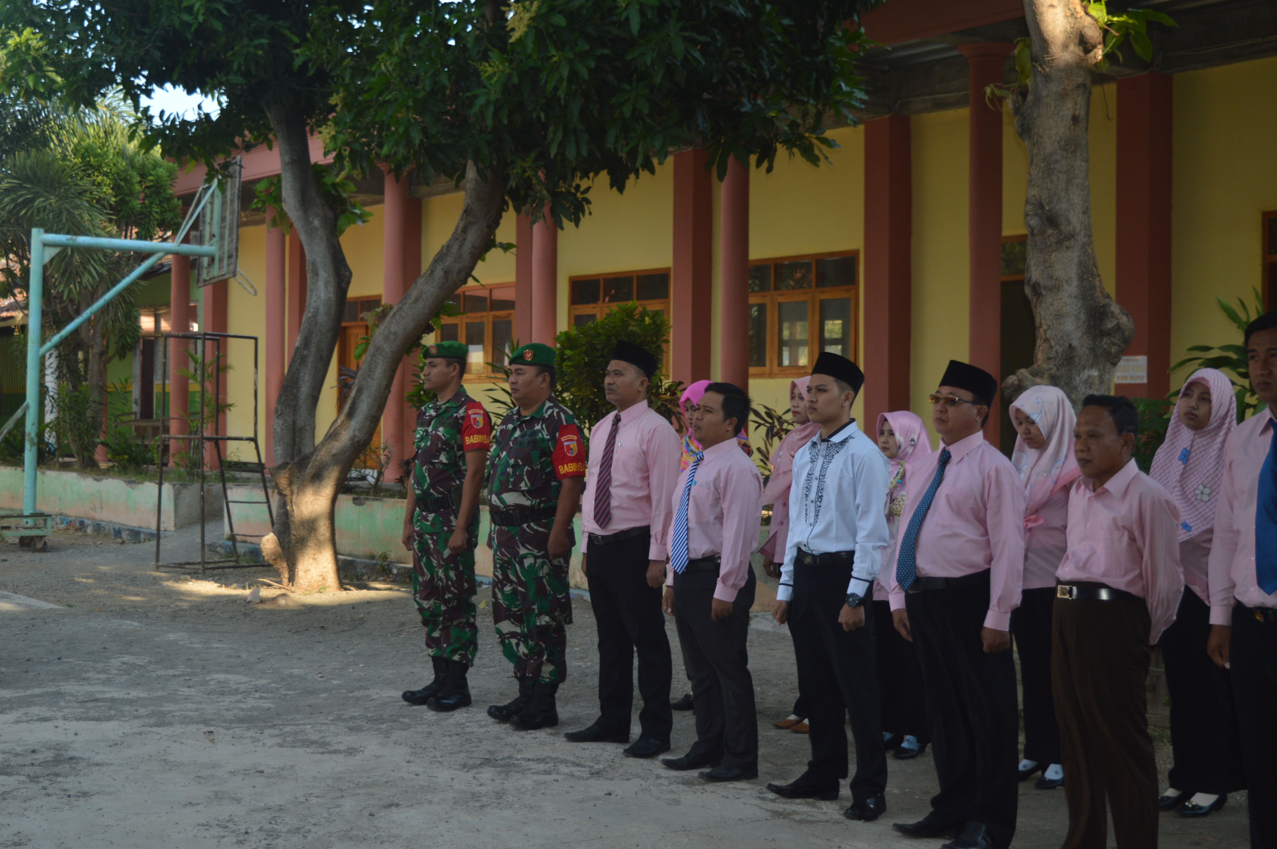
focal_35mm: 54
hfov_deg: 36.9
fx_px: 1914
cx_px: 638
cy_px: 424
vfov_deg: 25.0
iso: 200
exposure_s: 1/200
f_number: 4.8
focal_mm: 36
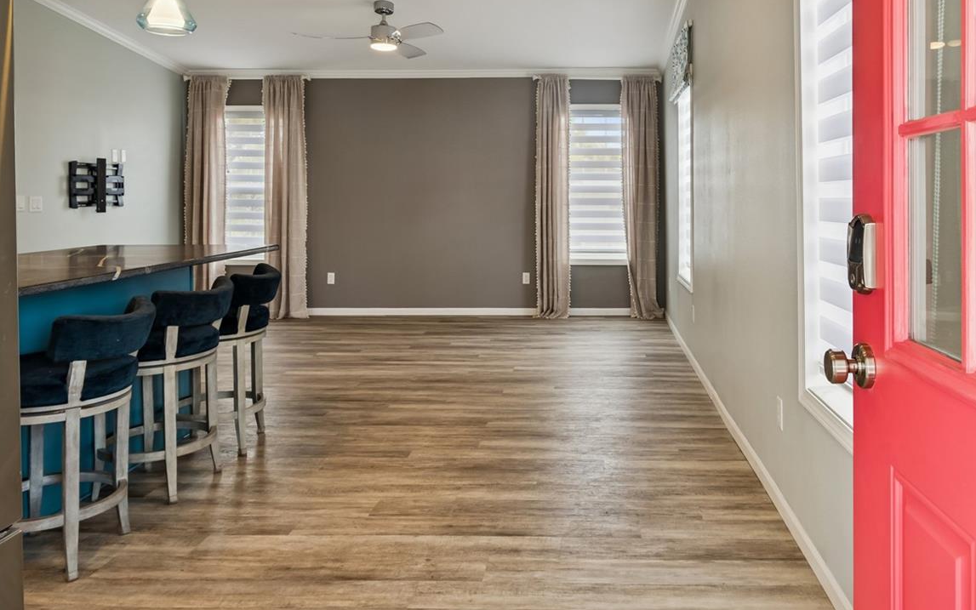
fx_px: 718
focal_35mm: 27
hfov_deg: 67.9
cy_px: 159
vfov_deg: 44.6
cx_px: 572
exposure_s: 1/100
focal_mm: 13
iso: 100
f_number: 7.1
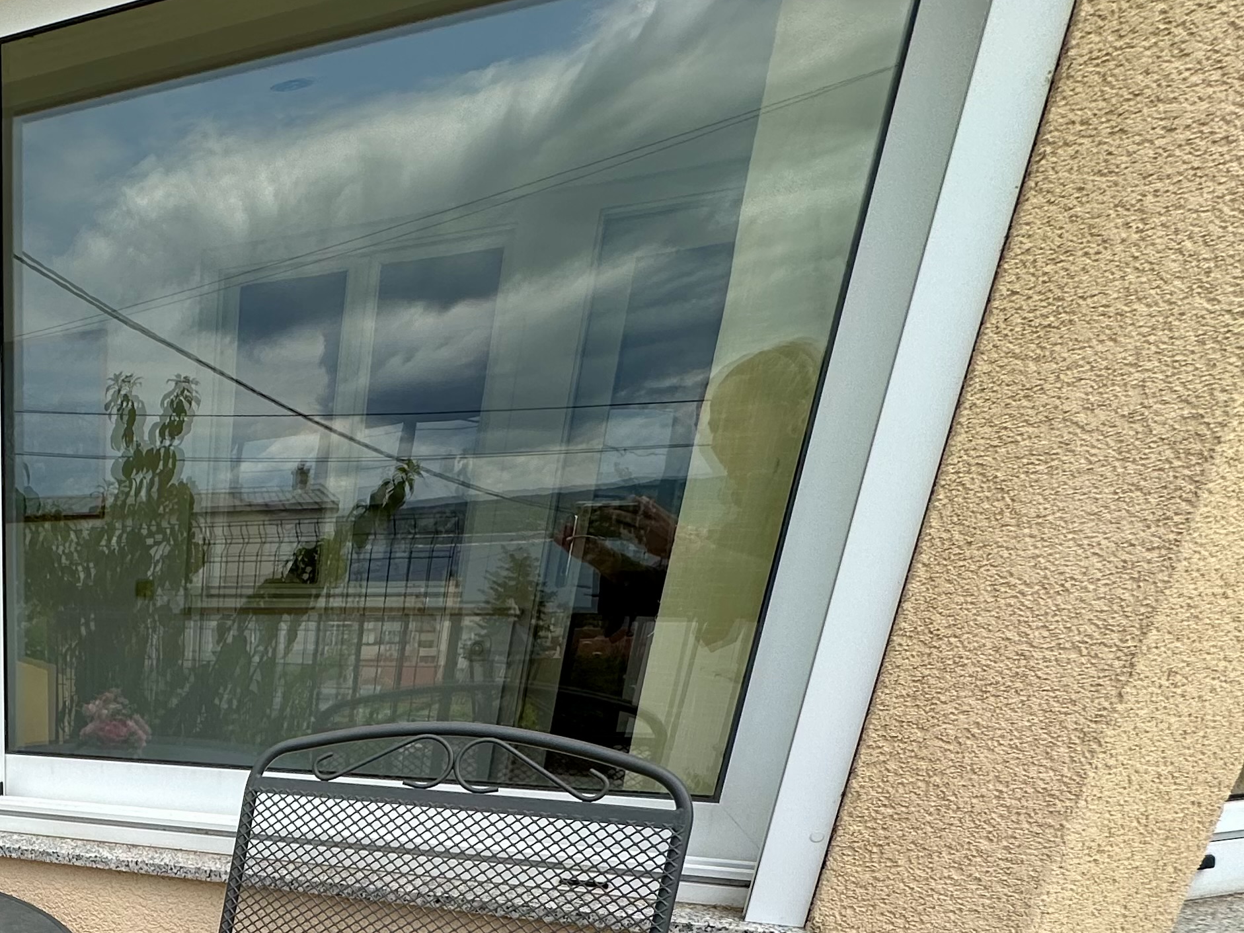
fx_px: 1078
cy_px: 991
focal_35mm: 30
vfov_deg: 39.5
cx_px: -42
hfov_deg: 47.8
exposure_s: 1/1092
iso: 40
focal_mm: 2.22
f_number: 2.2
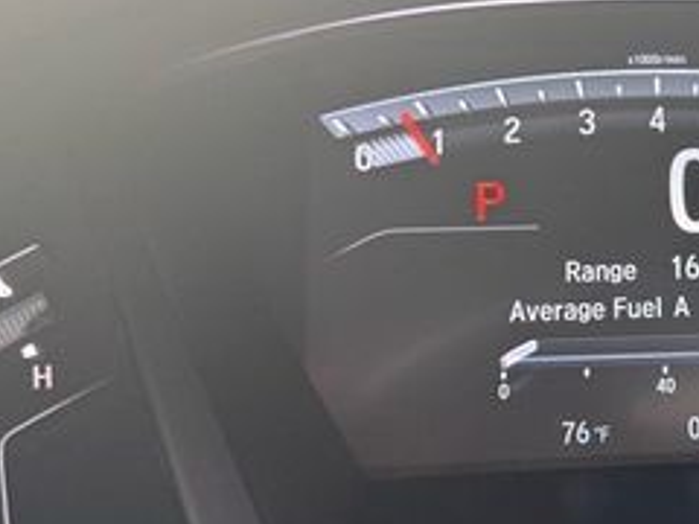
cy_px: 180
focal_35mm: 64
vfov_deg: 22.8
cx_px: 719
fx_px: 1292
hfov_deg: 28.2
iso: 200
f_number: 1.78
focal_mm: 6.76
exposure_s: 1/106
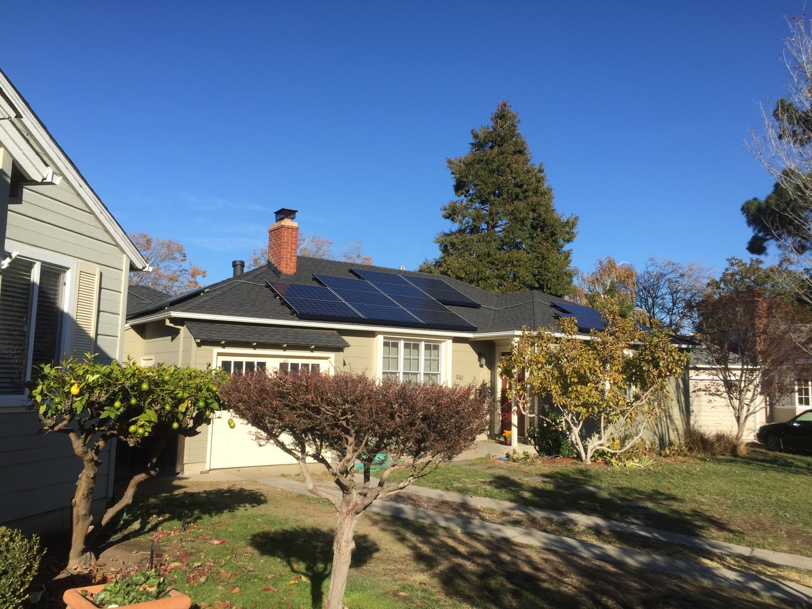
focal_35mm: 29
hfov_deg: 61.7
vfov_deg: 48.2
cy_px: 304
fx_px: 680
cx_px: 406
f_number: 2.2
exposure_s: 1/1799
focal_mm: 4.15
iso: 32
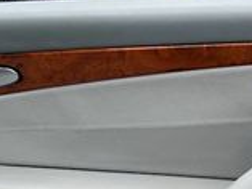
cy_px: 335
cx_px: 140
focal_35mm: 106
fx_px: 772
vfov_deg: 12.8
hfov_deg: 18.5
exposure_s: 1/1112
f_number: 1.5
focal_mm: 5.7
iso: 50
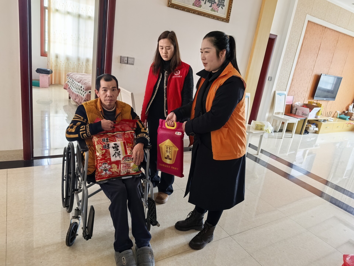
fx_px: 245
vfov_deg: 56.8
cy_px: 133
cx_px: 177
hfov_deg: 71.6
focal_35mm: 24
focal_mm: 8.5
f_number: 1.6
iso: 640
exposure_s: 1/33.3
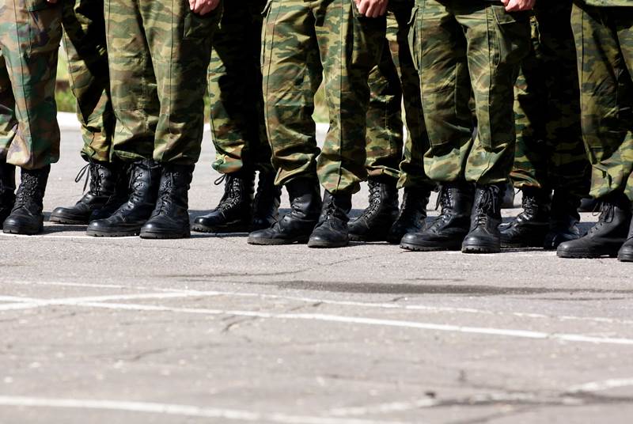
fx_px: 5283
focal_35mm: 300
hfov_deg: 6.9
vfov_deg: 4.6
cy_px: 212
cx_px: 316
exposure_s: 1/160
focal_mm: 200
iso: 100
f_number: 5.6
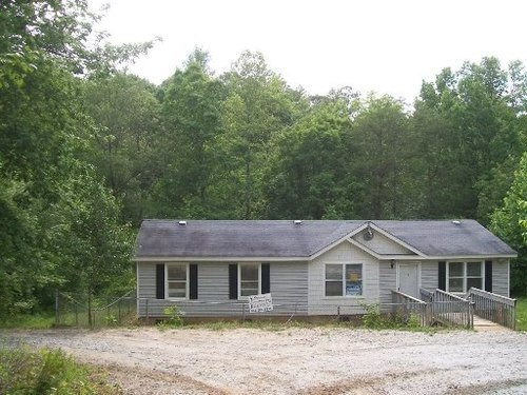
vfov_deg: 39.7
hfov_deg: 51.4
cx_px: 264
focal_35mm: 36
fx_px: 548
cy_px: 198
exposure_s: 1/640
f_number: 2.7
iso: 80
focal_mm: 6
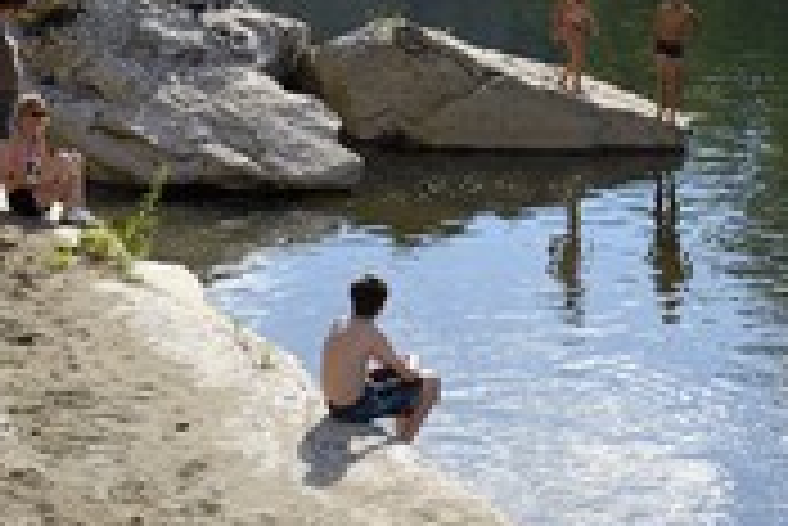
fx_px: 2519
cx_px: 500
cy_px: 45
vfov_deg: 11.9
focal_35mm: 115
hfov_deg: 17.7
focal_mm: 48
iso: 200
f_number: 8
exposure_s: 1/400
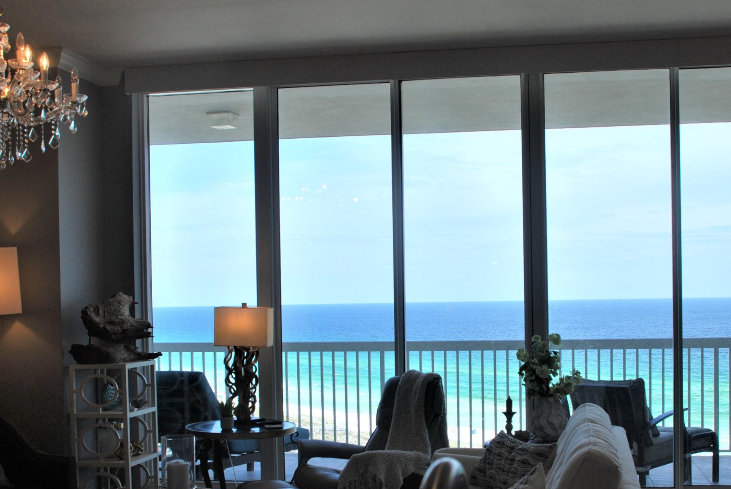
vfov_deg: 26.9
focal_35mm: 50
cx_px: 401
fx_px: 1017
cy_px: 330
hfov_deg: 39.5
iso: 100
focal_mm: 20
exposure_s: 1/125
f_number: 5.6
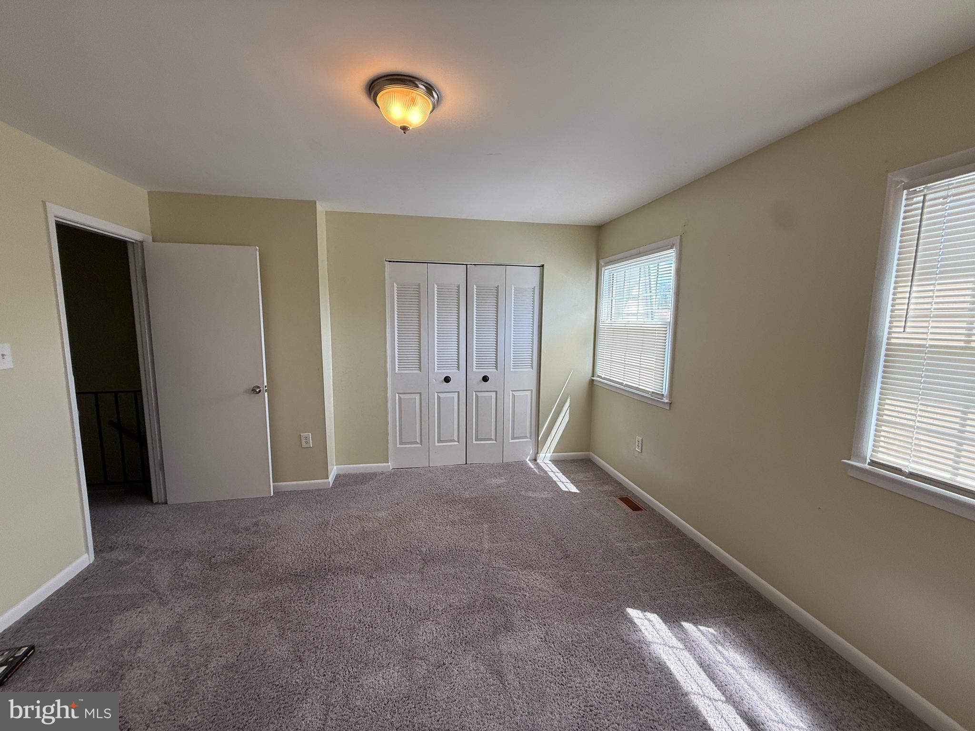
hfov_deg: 102.1
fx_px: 394
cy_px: 366
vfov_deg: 85.7
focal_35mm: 14
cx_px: 488
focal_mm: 2.22
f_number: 2.2
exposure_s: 1/146
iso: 64
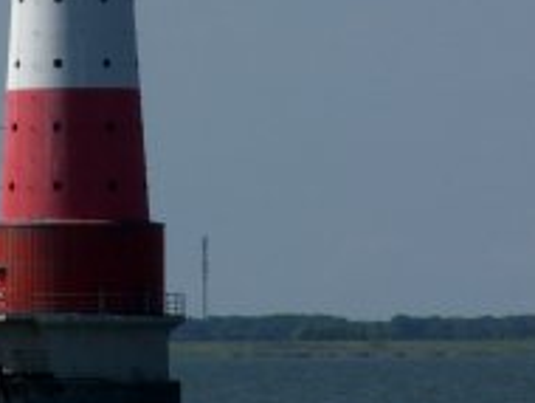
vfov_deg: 2.2
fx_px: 10322
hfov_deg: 3.0
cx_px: 99
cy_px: 45
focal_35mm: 667
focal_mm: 52.6
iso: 80
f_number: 7.1
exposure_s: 1/640
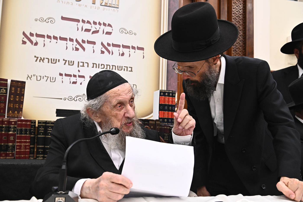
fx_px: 320
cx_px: 152
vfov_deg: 35.0
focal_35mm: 38
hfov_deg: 50.7
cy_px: 101
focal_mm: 38
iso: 3200
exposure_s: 1/200
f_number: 6.3
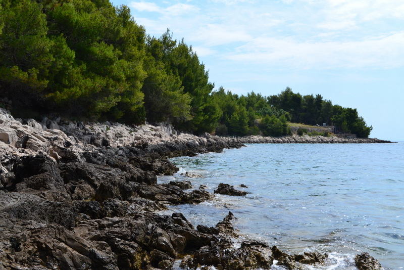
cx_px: 202
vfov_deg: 28.1
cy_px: 135
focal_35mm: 48
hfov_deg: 41.1
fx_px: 539
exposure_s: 1/400
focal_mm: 32
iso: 400
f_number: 11
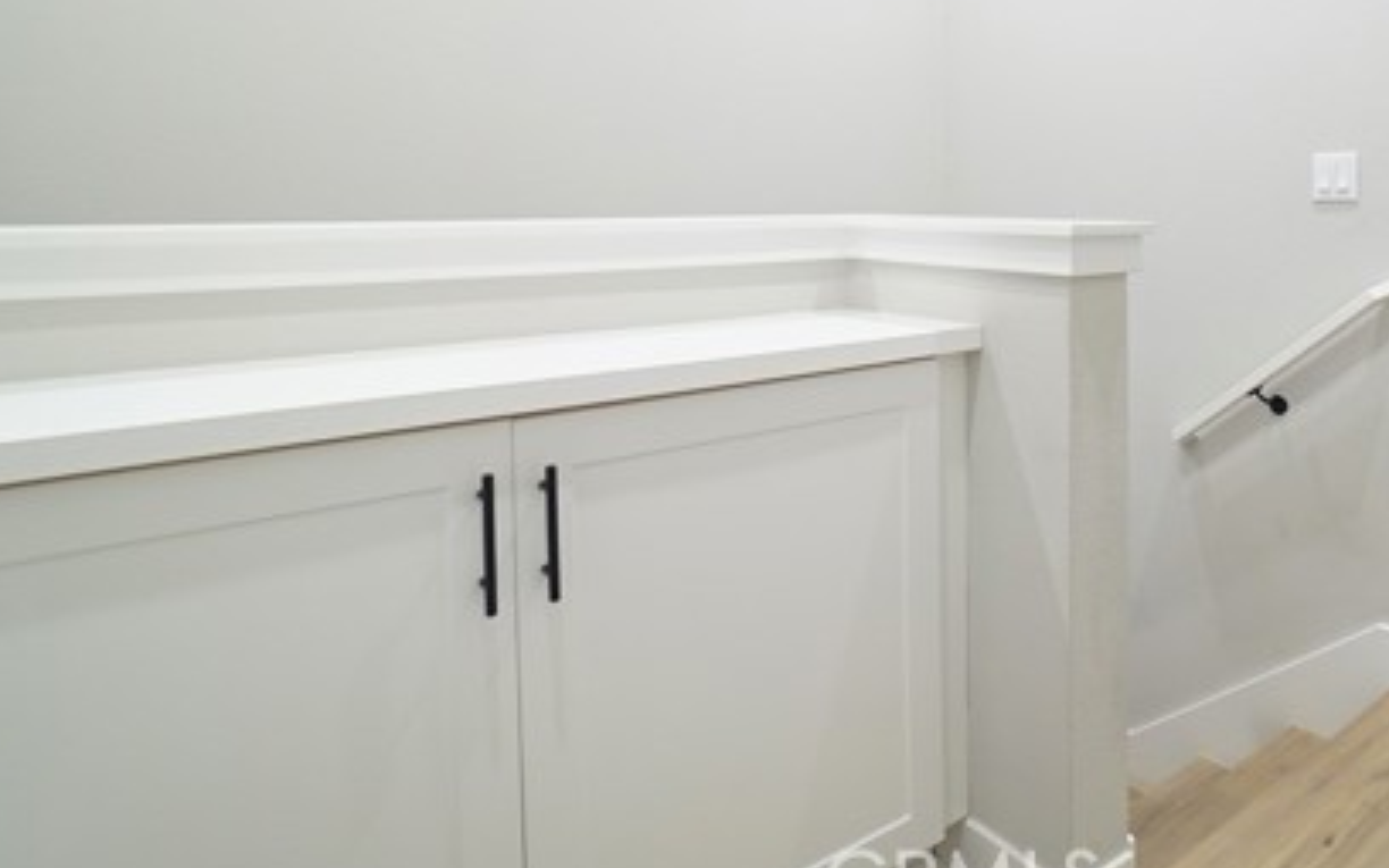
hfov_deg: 70.0
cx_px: 1035
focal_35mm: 24
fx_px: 909
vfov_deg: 48.8
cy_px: 203
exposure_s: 1/25
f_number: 5
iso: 800
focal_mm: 10
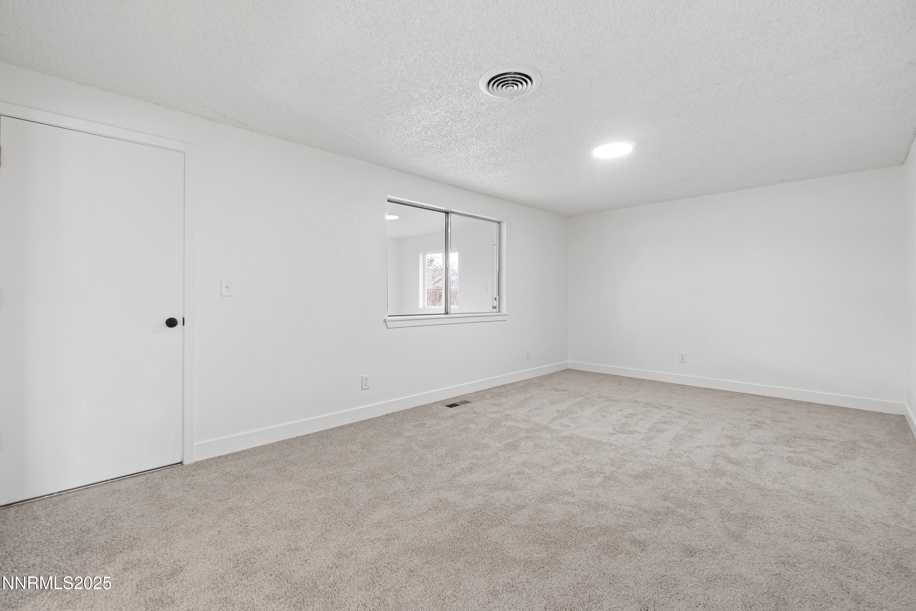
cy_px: 306
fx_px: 382
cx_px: 458
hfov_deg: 100.4
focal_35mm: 15
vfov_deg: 77.3
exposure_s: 1.6
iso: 100
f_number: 7.1
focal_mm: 10
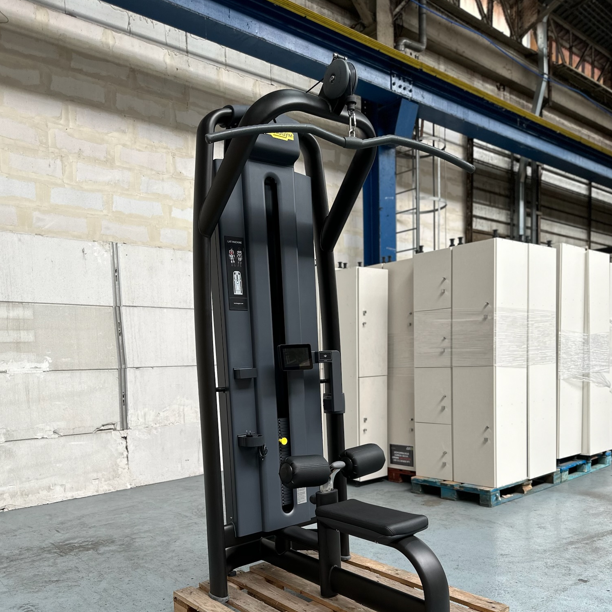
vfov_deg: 54.4
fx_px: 580
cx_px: 300
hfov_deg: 55.6
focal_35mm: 29
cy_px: 414
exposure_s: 1/100
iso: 100
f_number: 1.78
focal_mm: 6.86
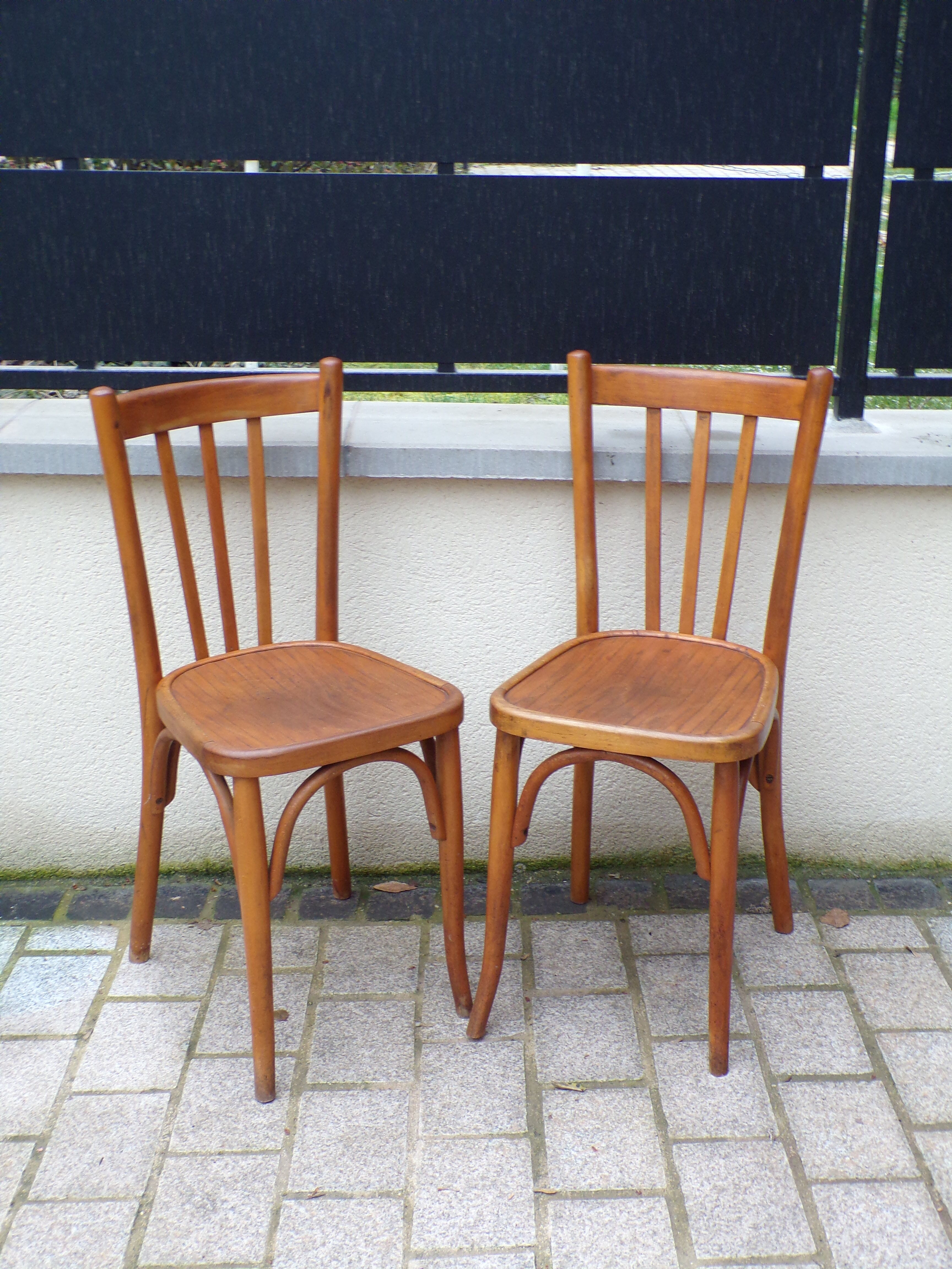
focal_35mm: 42
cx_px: 476
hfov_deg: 34.3
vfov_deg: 44.8
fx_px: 1540
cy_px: 634
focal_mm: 7.6
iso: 163
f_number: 3.4
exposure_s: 1/40
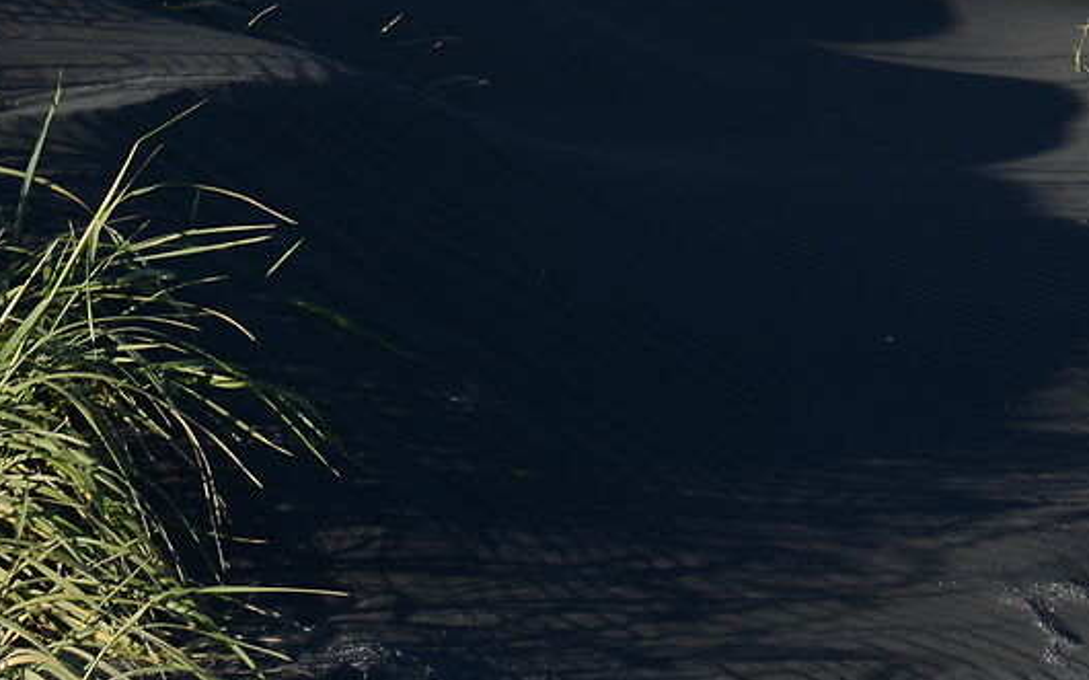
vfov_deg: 6.5
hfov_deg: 10.8
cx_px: 840
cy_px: -846
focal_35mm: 194
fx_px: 5756
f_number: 7.1
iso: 100
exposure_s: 1/200
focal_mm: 42
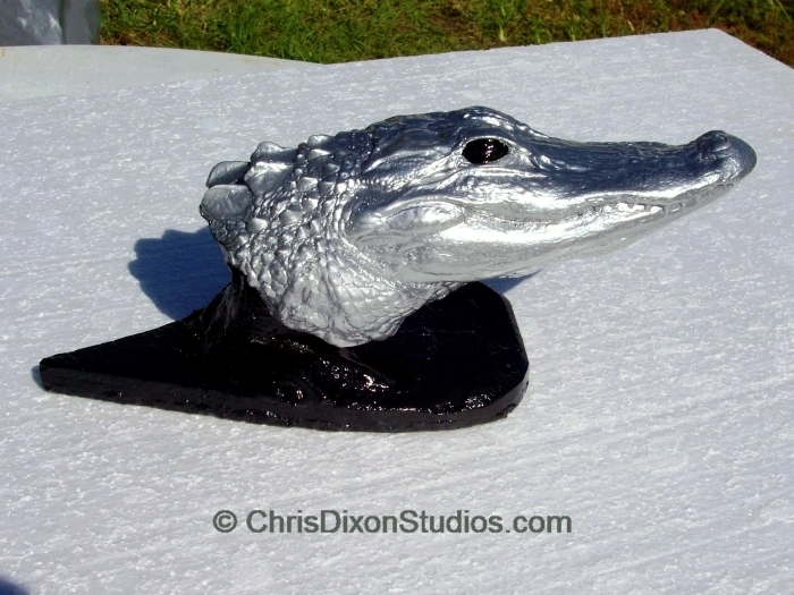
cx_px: 397
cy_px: 298
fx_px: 1491
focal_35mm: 65
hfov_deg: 29.8
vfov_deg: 22.6
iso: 80
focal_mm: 10.8
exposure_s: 1/1026
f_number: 6.8
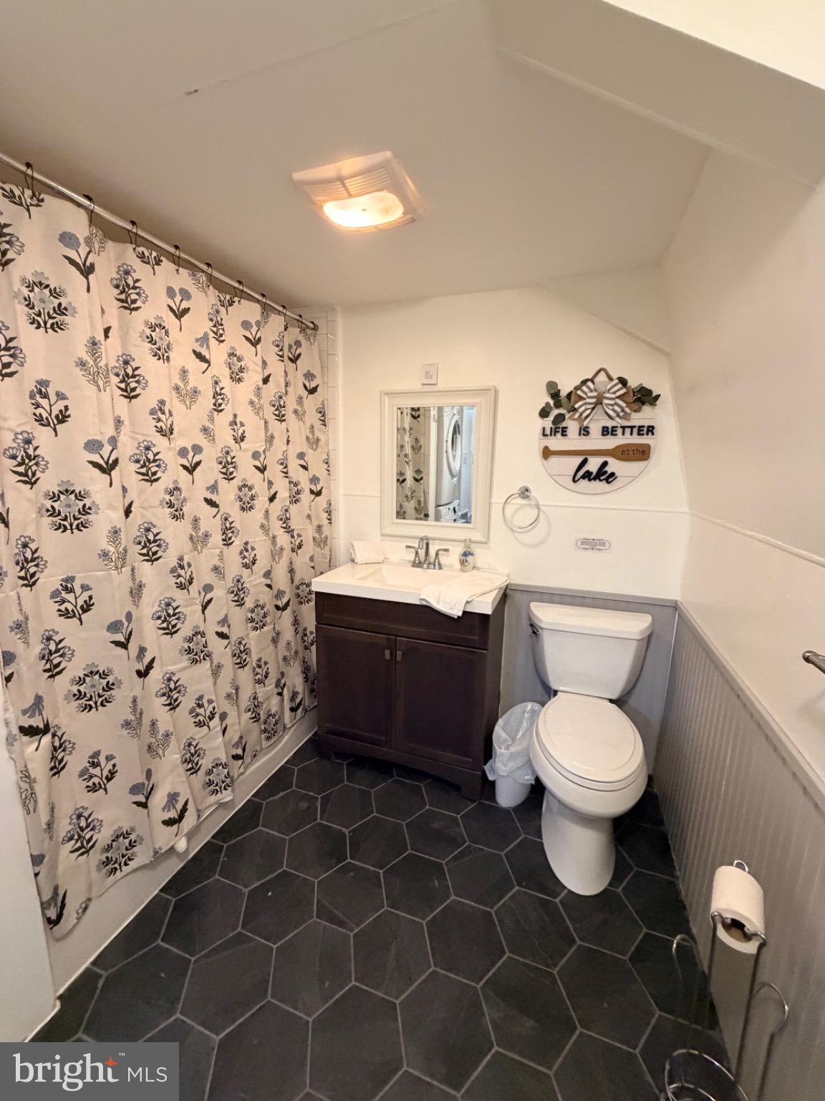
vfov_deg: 102.1
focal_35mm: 14
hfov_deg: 85.7
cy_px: 550
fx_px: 445
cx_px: 412
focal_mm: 2.22
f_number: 2.2
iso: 500
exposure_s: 1/60
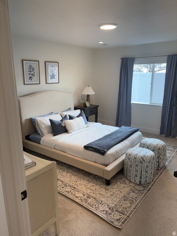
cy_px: 118
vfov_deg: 67.3
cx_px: 88
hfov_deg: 53.1
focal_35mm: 26
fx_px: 177
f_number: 1.6
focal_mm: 5.96
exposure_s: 1/241
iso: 64
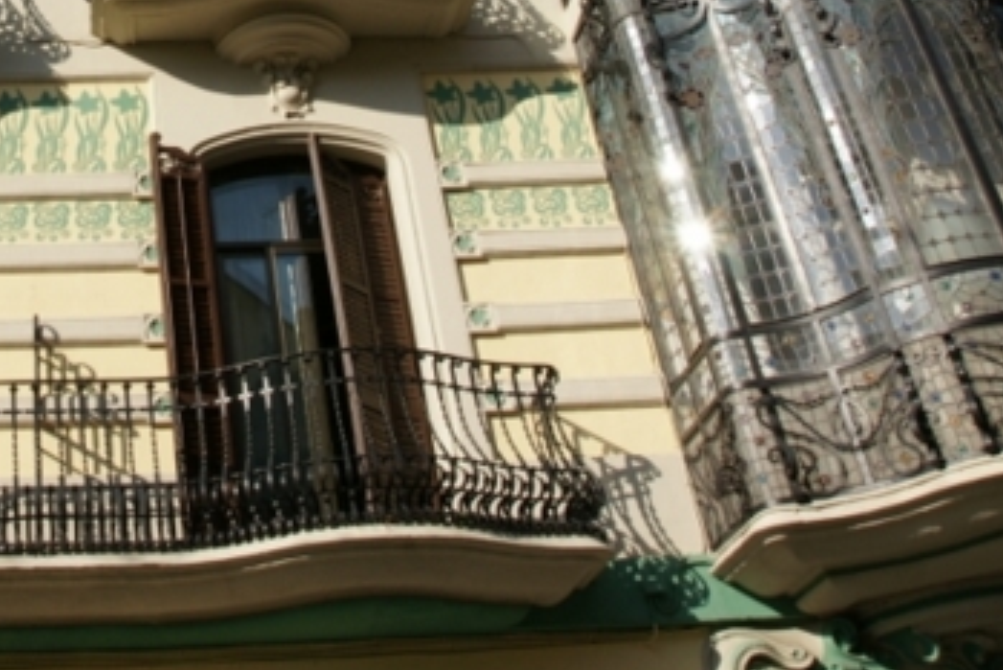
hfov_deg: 33.5
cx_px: 23
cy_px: -95
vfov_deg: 23.0
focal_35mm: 55
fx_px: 1533
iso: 200
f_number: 10
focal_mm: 16
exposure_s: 1/320
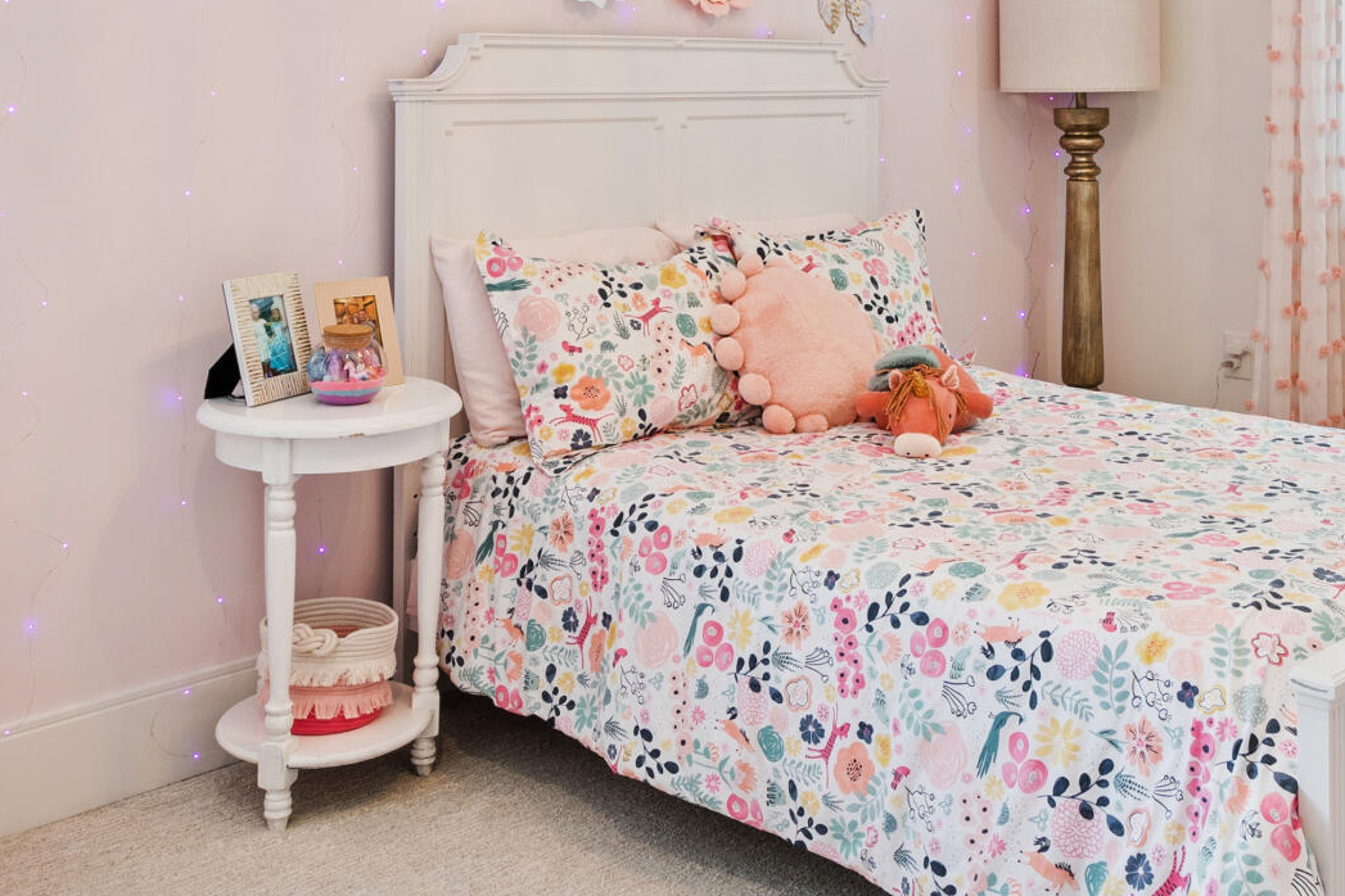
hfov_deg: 45.0
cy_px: 63
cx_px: 844
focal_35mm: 43
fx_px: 1606
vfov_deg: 29.7
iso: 100
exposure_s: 1/2.5
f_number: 8
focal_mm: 10
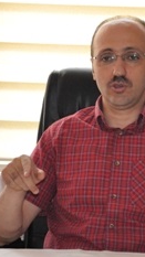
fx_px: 1381
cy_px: 127
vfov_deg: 10.7
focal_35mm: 202
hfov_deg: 6.0
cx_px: 120
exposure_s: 1/160
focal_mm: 75
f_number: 6.3
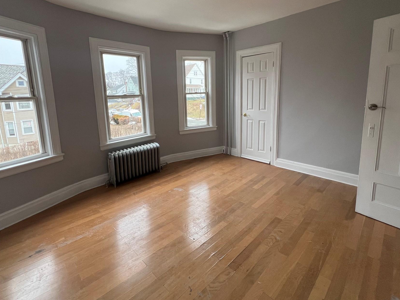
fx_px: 185
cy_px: 126
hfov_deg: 94.3
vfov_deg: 77.5
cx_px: 186
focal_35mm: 16
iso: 125
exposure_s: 1/99
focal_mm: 1.57
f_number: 1.8
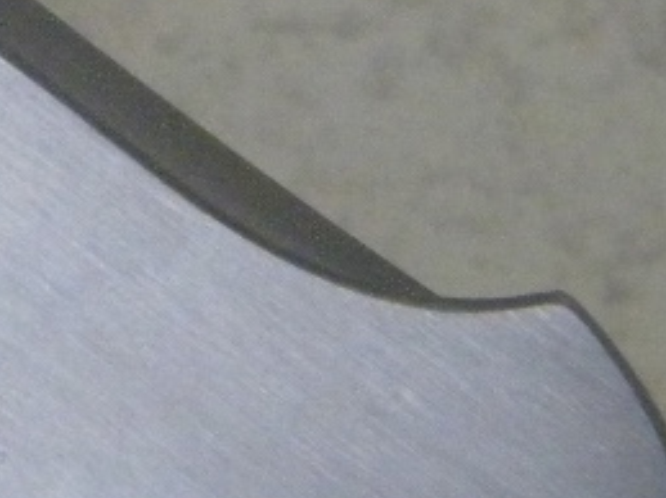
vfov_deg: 3.7
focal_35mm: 405
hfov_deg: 4.8
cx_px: -512
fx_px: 7788
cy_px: -62
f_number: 4.7
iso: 800
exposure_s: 1/69.1
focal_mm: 19
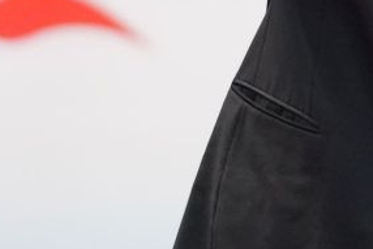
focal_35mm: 629
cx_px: 550
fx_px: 6520
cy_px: -227
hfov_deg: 3.3
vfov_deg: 2.2
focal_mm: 100
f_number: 2.8
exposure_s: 1/1000
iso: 8000
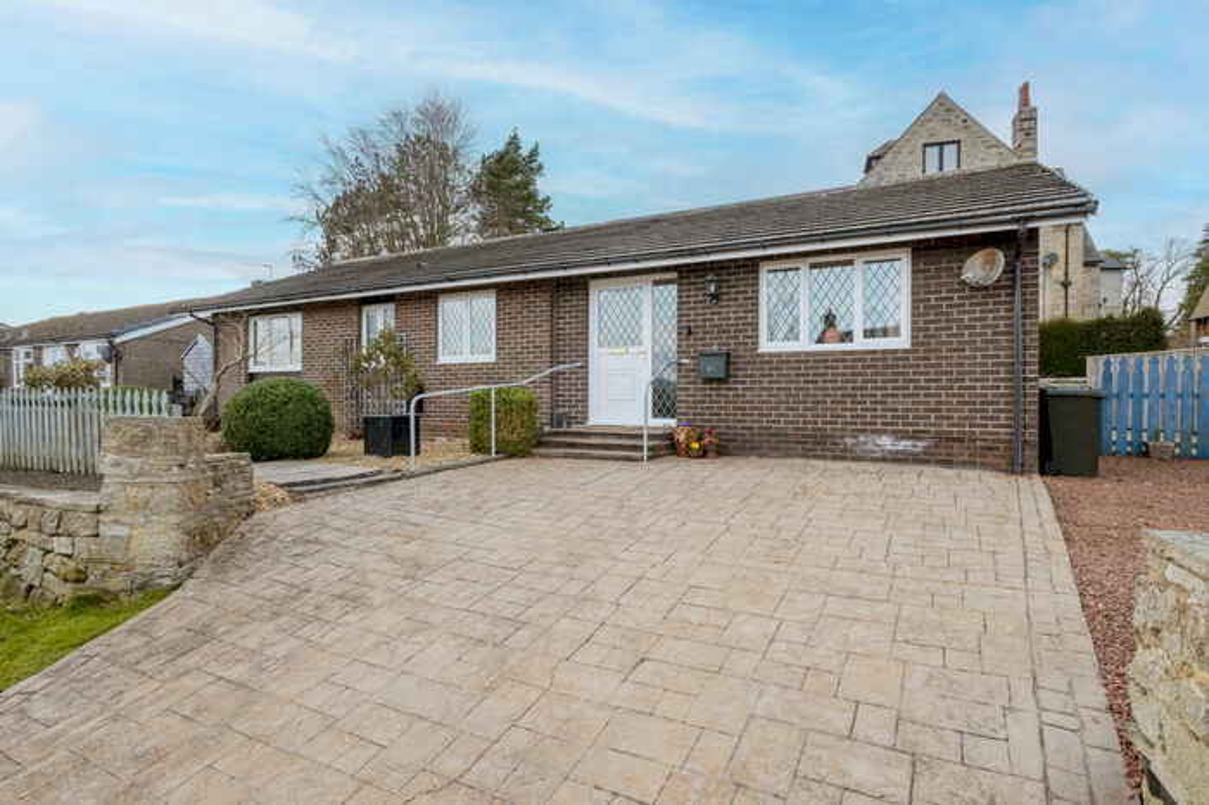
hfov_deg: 90.0
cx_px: 604
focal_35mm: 18
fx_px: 604
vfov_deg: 67.3
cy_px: 402
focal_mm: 12
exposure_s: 1/125
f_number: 10
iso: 160
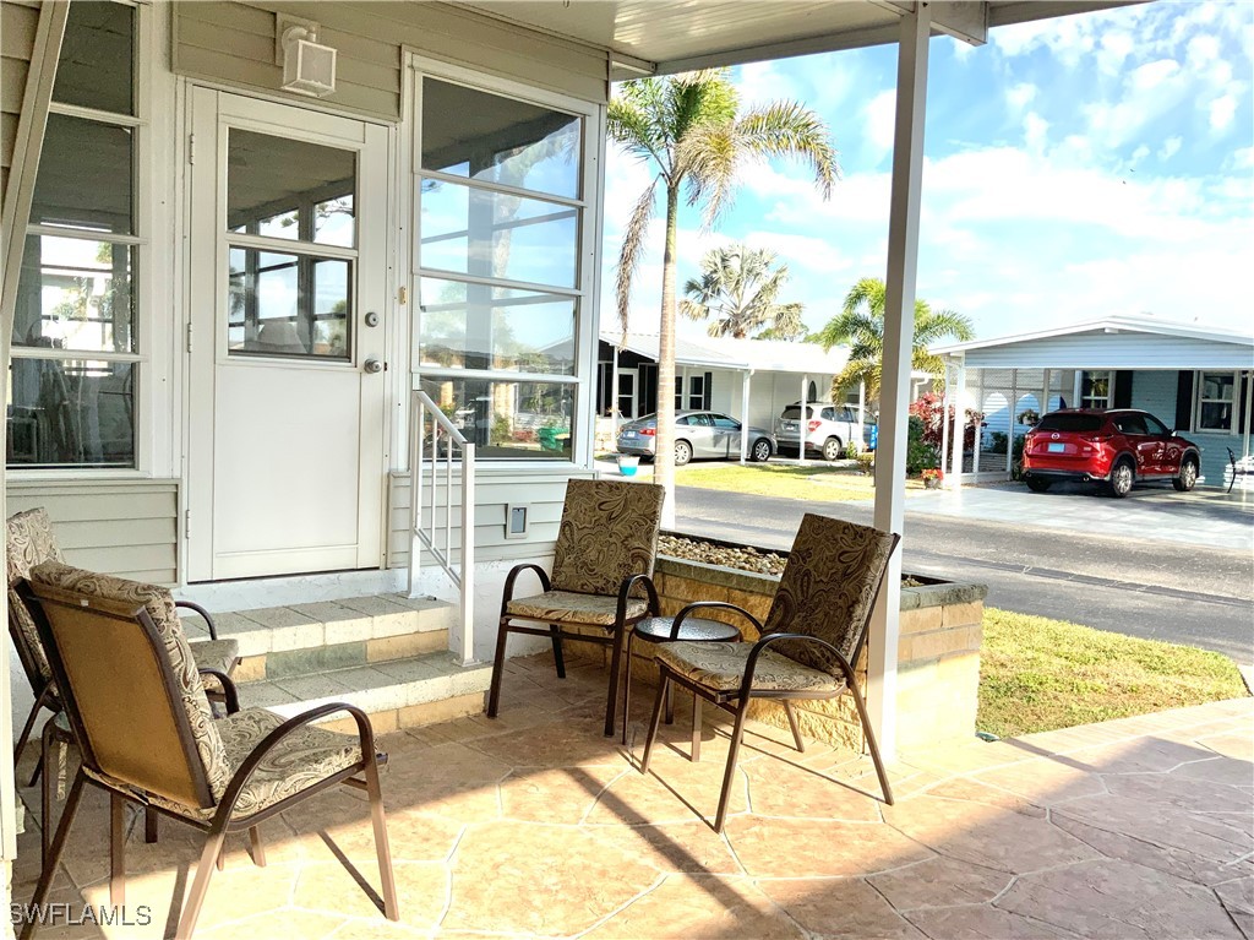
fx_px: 1050
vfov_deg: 48.2
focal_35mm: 29
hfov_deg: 61.7
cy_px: 470
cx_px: 627
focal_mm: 3
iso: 16
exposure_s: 1/1168
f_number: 1.8
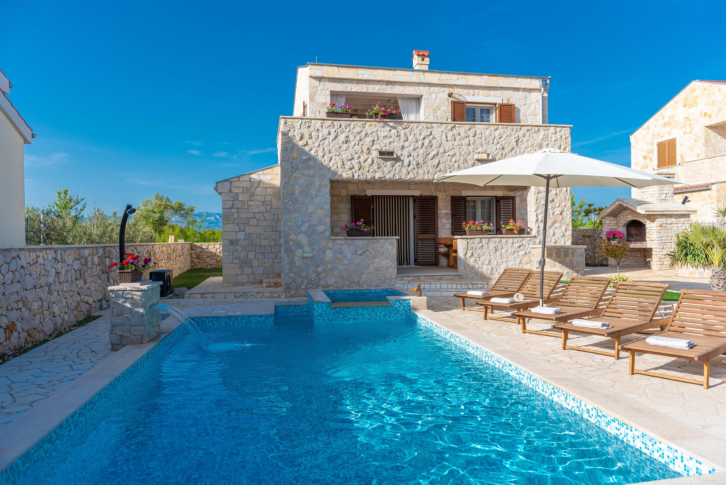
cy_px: 242
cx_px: 363
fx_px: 484
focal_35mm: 24
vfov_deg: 53.2
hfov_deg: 73.7
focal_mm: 24
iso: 320
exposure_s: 1/3200
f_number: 3.2
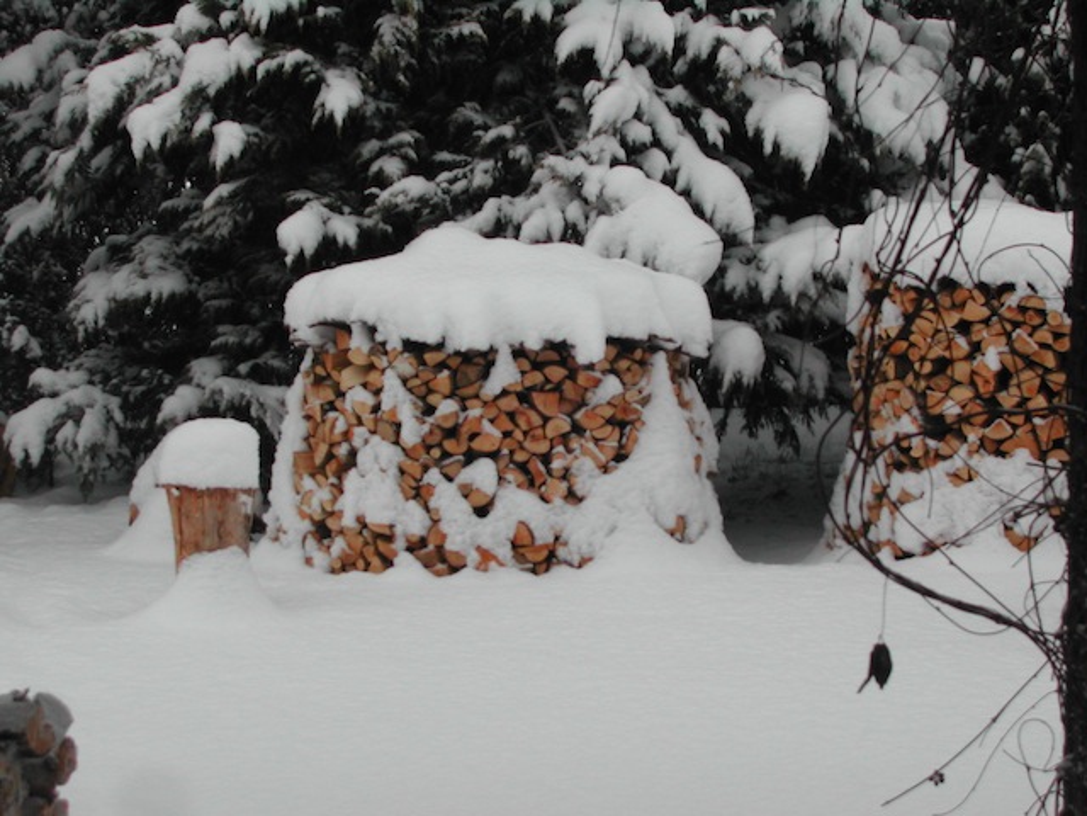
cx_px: 544
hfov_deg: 20.2
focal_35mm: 97
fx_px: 3046
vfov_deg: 15.2
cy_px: 408
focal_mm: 20.5
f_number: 12.4
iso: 100
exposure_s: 1/138
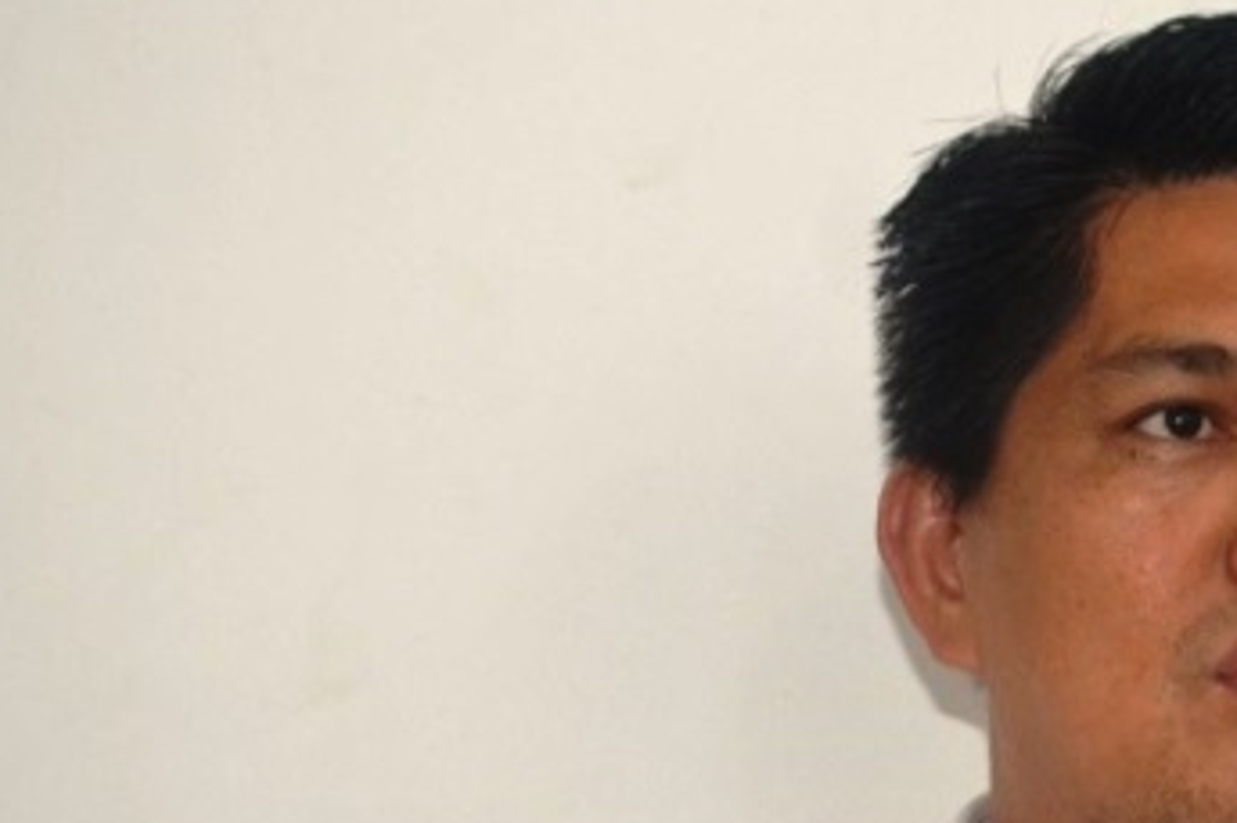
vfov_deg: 13.5
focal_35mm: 101
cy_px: 629
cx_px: 1161
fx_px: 3474
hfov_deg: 19.7
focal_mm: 29
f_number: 4.5
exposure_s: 1/60
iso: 1600
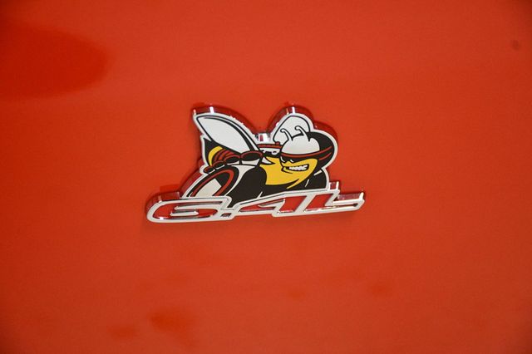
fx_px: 1772
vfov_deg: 11.4
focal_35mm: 120
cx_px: 266
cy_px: 177
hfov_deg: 17.1
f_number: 5.3
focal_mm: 80
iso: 3200
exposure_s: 1/100
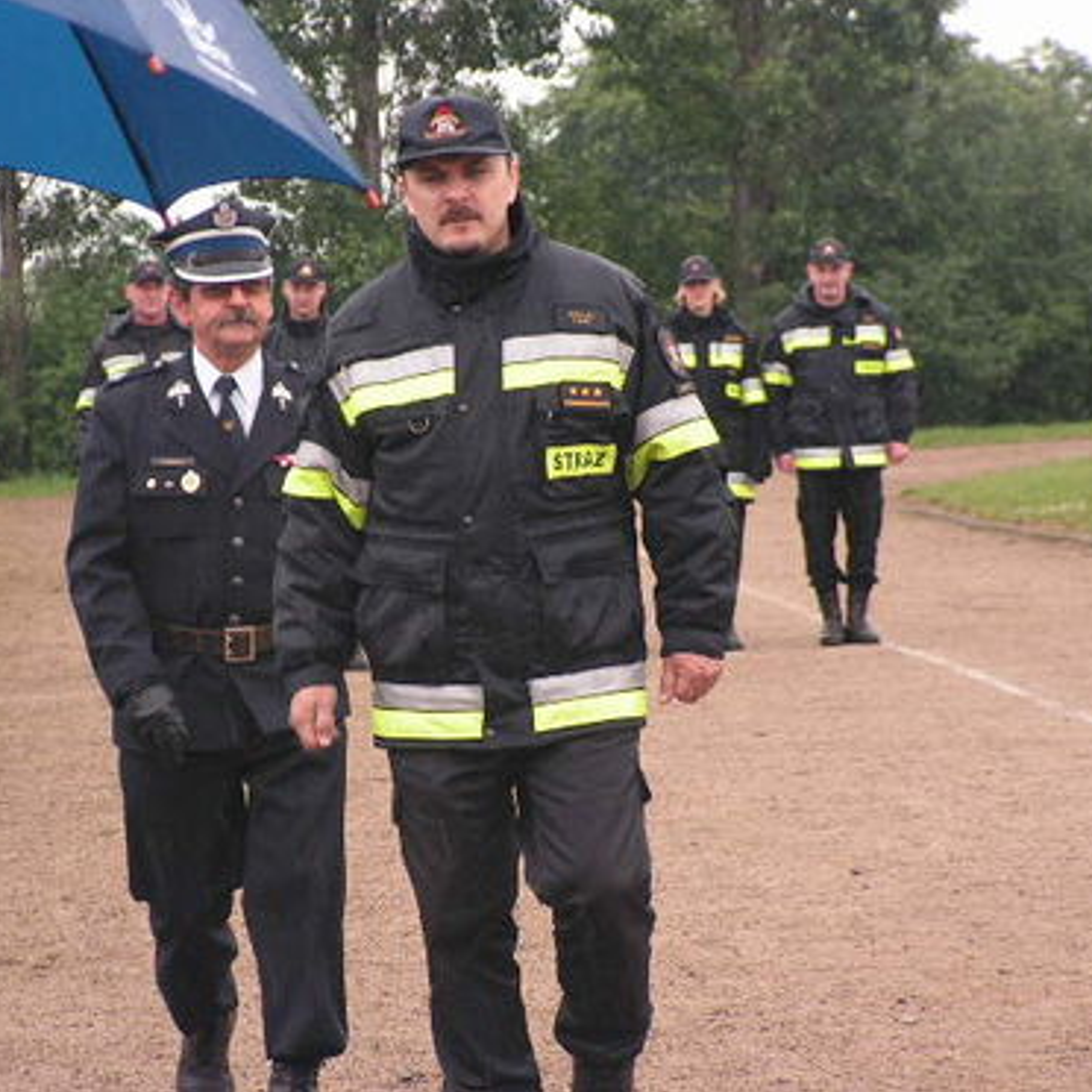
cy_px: 547
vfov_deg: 9.3
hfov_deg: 9.3
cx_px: 461
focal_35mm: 189
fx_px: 6745
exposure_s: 1/200
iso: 100
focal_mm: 26.5
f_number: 3.4
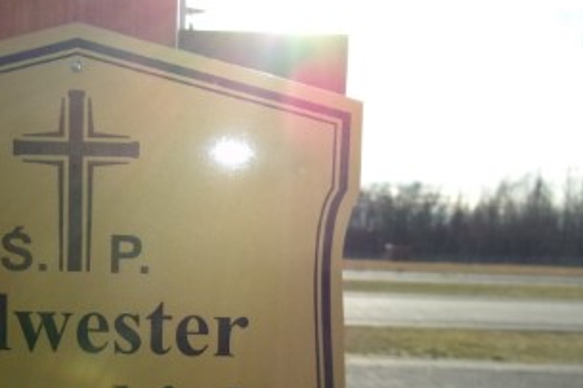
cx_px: 153
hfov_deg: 33.3
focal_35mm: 59
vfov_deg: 22.8
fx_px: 955
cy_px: 287
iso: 200
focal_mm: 4.9
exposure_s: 1/280
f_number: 10.4
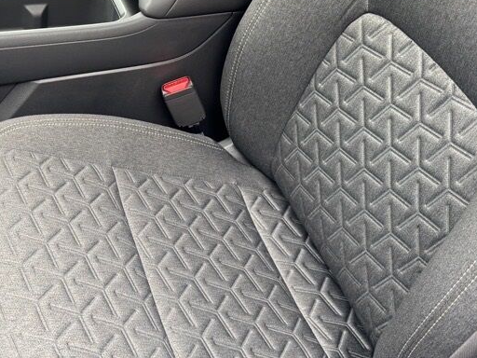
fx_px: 661
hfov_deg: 38.0
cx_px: 88
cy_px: 90
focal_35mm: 48
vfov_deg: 29.8
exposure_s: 1/101
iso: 200
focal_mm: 6.76
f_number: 1.78
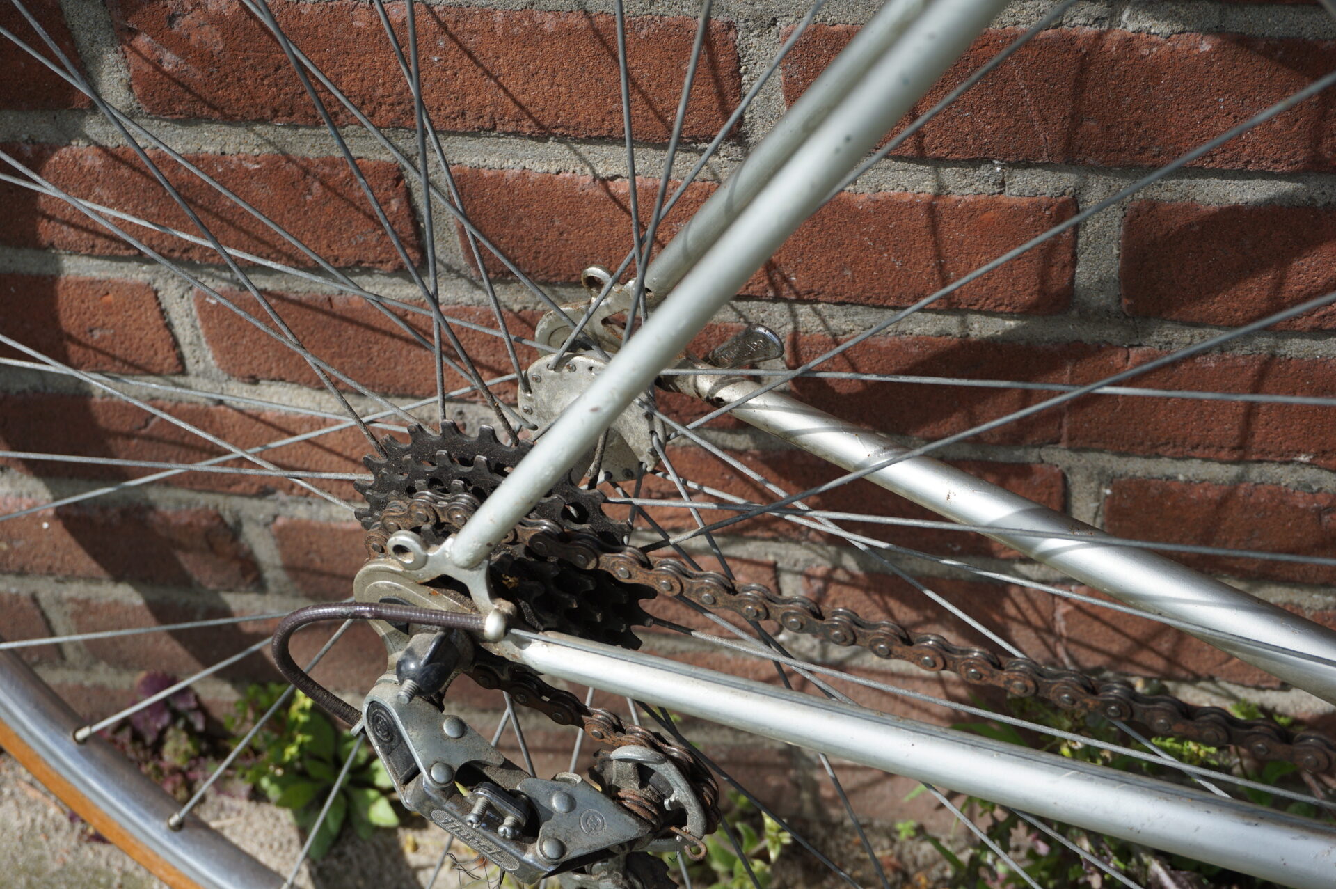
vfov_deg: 23.1
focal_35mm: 58
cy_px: 444
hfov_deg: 34.2
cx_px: 668
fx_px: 2169
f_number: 6.3
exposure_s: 1/200
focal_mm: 39
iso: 100
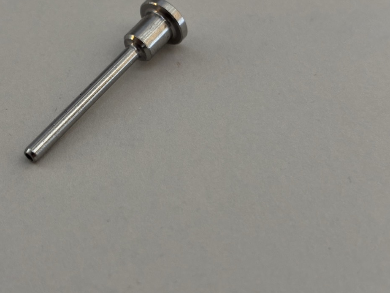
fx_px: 811
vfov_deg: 20.4
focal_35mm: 72
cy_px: 102
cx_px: 127
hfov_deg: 26.9
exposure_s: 1/40
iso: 160
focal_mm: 5.96
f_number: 1.6
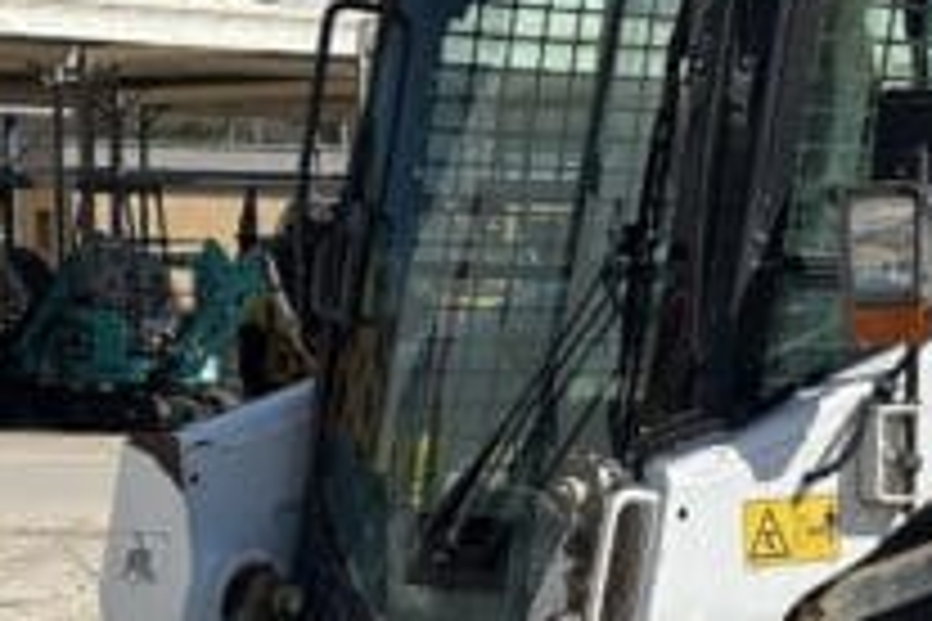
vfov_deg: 9.4
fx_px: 3754
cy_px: 662
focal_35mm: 145
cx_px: 621
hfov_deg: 14.1
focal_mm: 6.86
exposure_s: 1/5263
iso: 64
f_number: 1.78
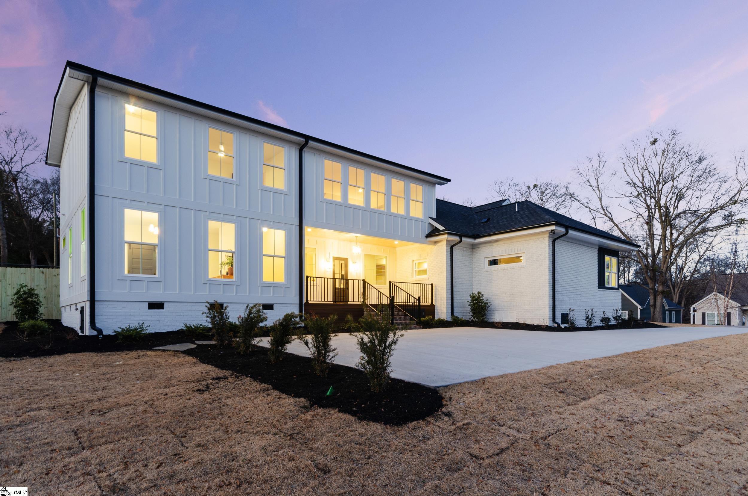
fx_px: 404
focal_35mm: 20
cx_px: 374
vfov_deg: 63.0
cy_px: 248
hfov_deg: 85.5
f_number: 9
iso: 100
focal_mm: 13
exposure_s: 2.5
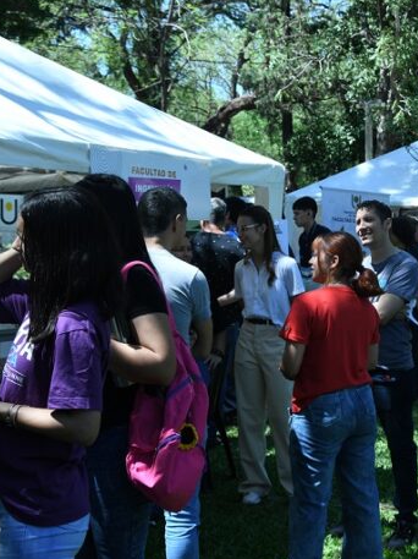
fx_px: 1064
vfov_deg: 29.4
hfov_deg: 22.0
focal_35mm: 66
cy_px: 282
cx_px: 308
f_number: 5.6
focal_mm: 30
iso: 400
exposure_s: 1/500
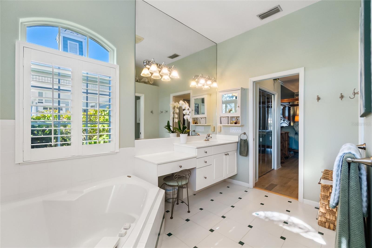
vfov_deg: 77.3
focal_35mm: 15
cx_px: 186
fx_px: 155
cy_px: 124
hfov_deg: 100.4
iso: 1250
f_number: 4
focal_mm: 10
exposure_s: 1/250
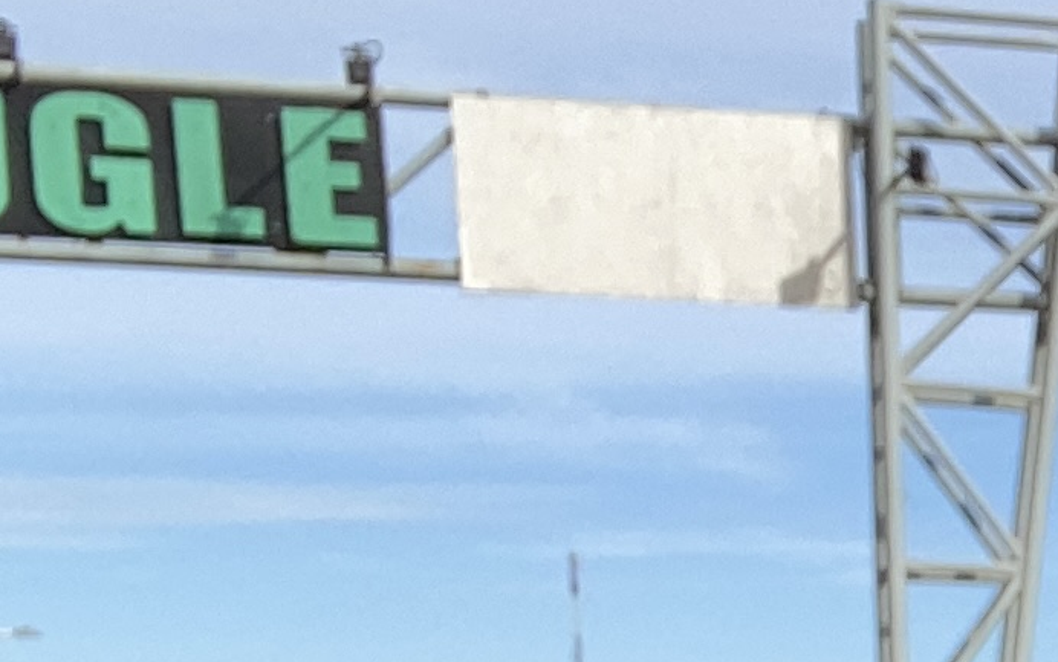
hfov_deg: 12.7
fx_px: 4096
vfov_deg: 8.7
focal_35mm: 142
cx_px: 2165
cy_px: 1388
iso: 25
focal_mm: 2.71
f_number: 2.2
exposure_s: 1/575
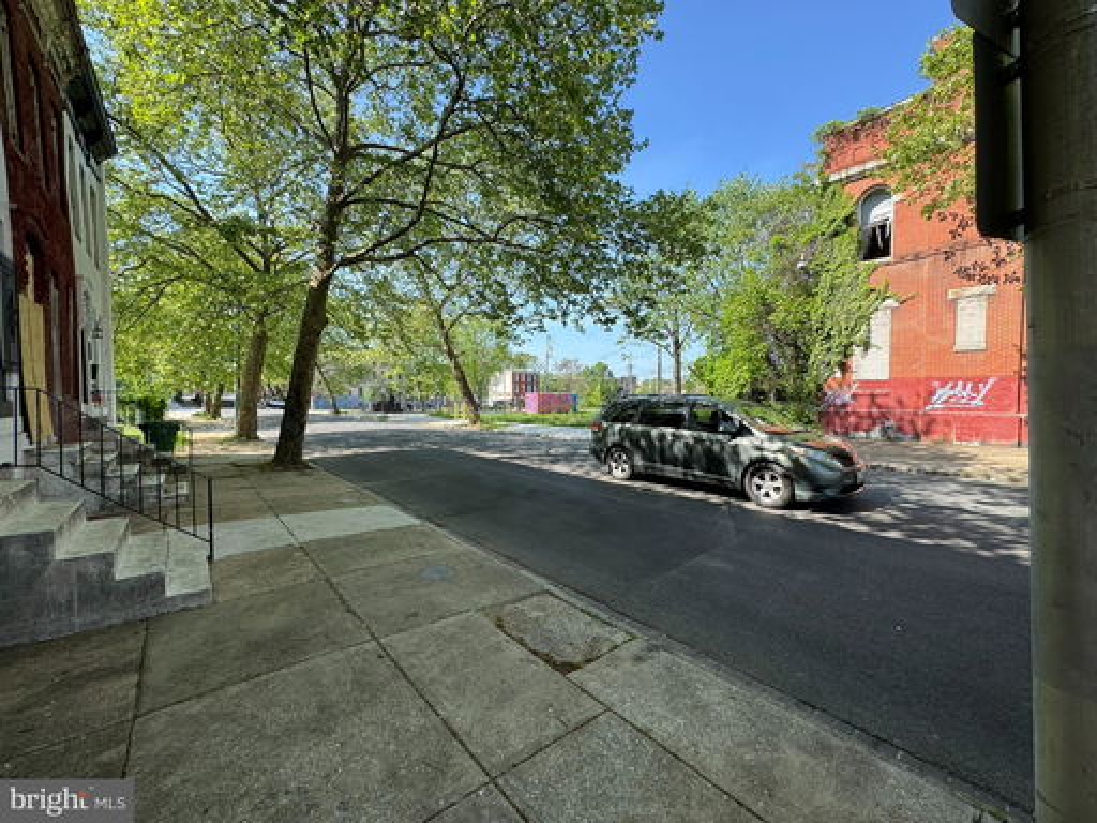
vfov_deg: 85.7
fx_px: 444
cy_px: 412
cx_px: 548
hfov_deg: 102.1
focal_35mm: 14
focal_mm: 2.22
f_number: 2.2
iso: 40
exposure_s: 1/479
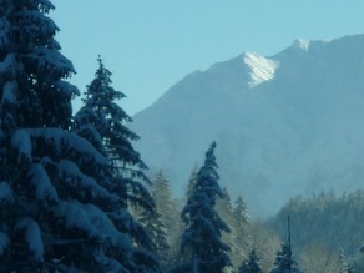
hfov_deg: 6.4
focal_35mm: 309
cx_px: 197
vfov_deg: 4.8
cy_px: 193
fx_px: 3249
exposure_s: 1/500
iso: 80
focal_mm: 16.4
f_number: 4.8
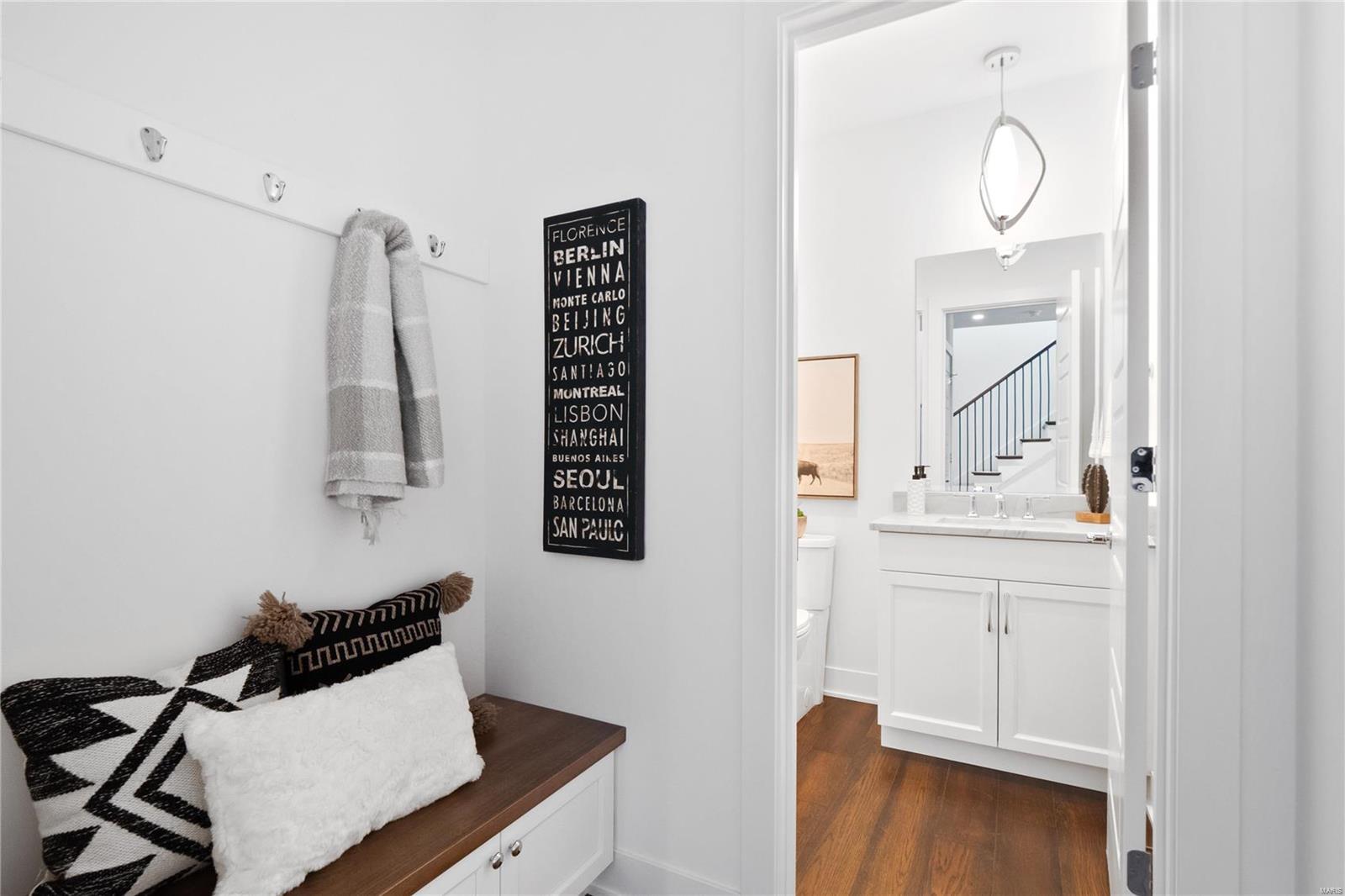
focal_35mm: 18
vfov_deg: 67.4
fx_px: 672
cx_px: 672
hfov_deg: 90.0
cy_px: 448
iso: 400
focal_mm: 9
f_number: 8
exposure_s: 1/2
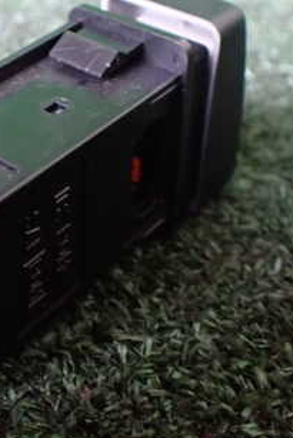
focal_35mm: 61
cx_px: 23
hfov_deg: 21.7
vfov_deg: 32.8
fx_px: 744
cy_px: 173
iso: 1250
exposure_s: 1/30
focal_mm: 5.4
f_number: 2.3
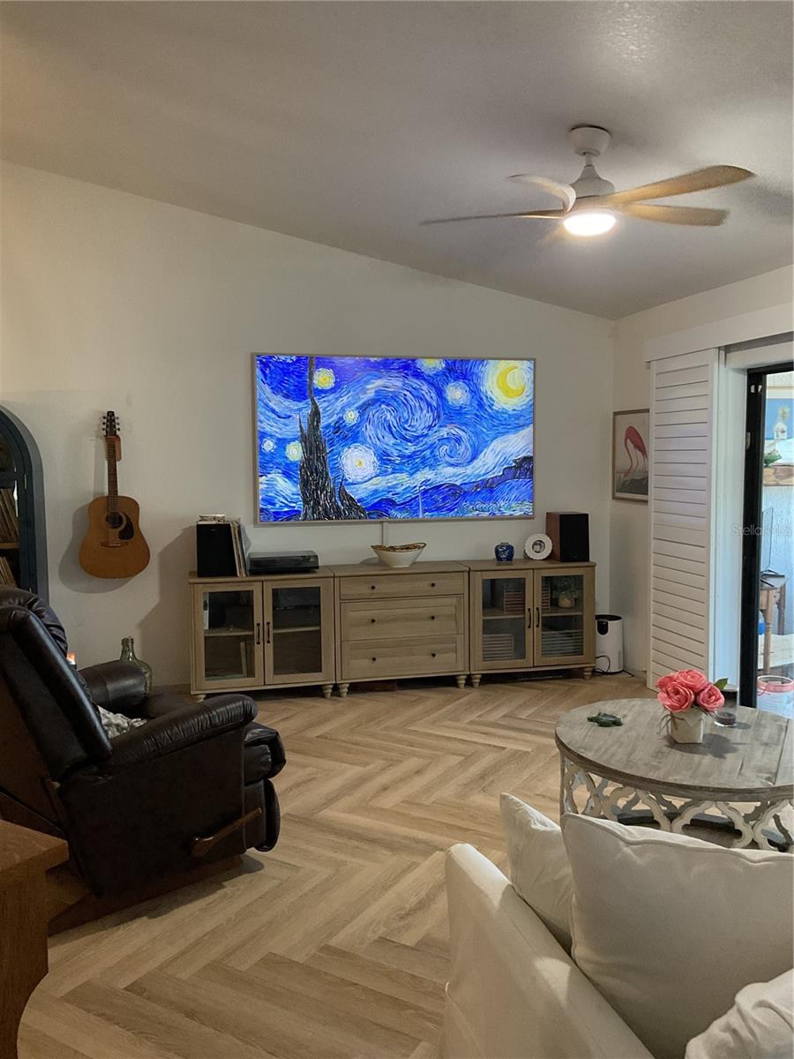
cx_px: 397
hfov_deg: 48.2
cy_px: 530
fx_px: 887
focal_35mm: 29
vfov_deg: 61.7
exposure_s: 1/60
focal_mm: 3
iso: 200
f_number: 1.8
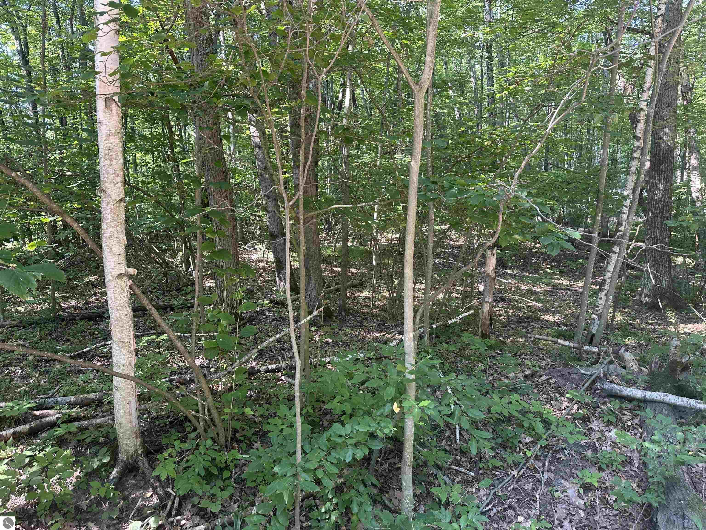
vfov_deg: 56.8
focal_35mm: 24
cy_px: 265
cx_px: 353
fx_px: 489
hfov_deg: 71.6
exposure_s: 1/121
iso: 125
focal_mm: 6.86
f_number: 1.78
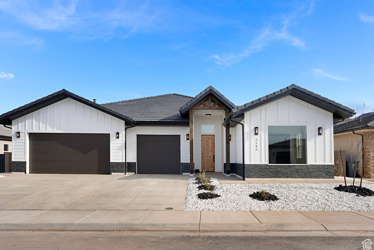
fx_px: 250
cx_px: 180
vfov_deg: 53.2
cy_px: 122
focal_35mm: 24
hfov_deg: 73.7
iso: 640
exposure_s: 1/400
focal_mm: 23
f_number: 8
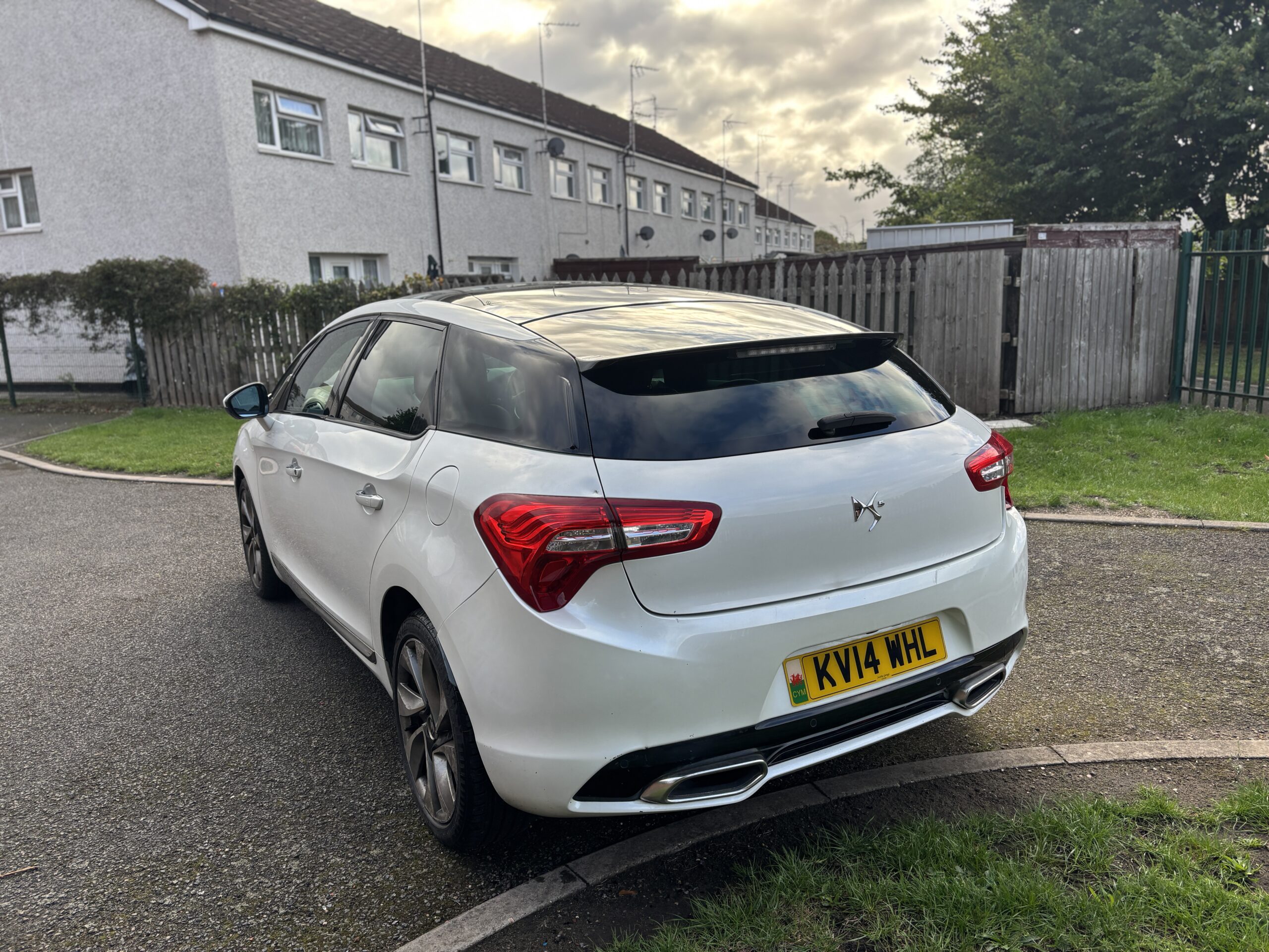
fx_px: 953
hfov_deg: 67.3
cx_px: 634
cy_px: 476
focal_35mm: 26
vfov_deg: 53.1
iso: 50
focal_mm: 5.96
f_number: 1.6
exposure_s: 1/711
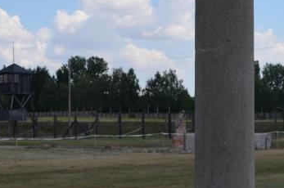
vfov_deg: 11.7
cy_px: -2
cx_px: 198
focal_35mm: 115
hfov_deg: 17.8
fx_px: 906
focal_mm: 26
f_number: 9
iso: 100
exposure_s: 1/320
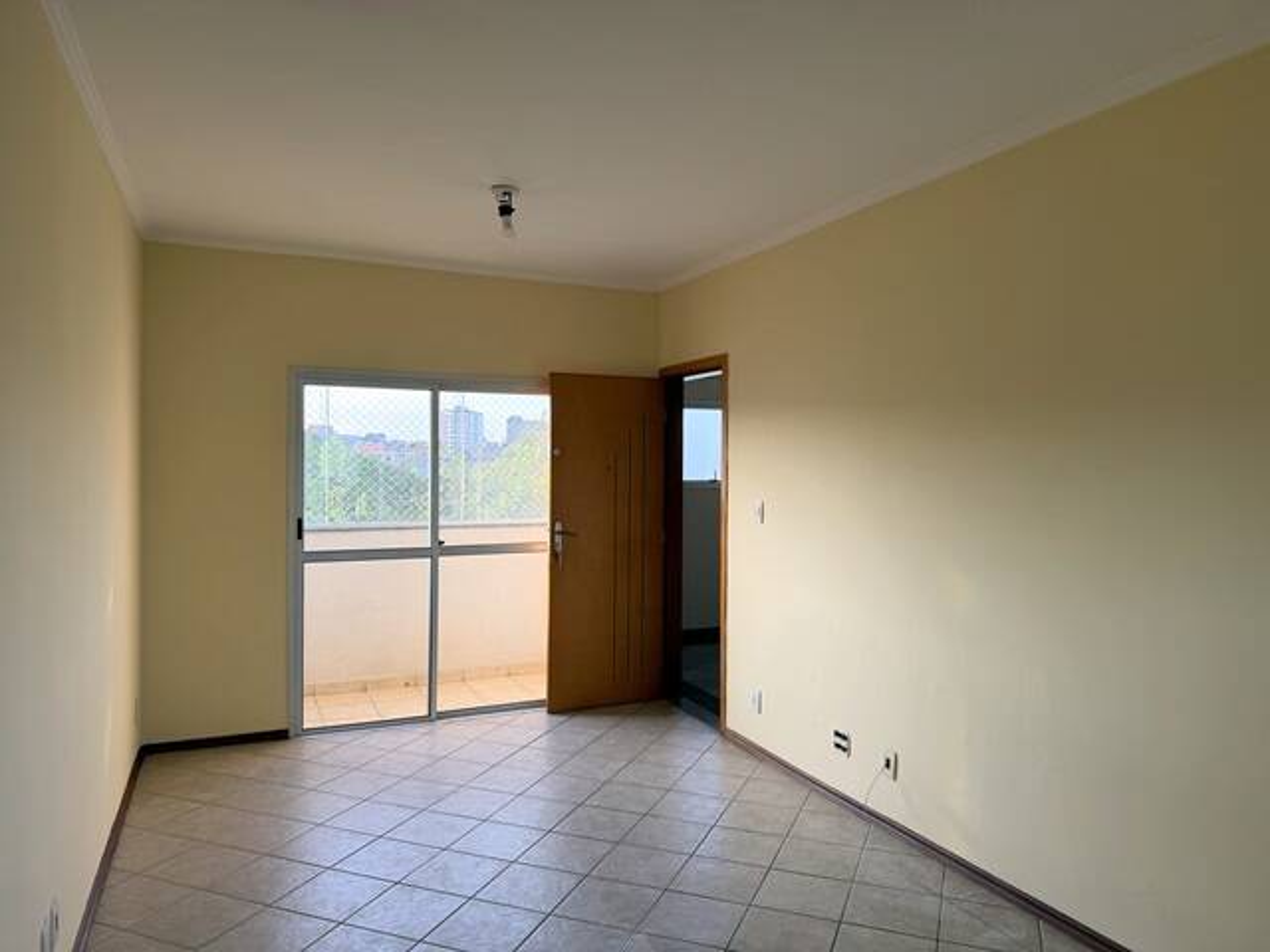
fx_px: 881
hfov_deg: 71.6
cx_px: 635
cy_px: 476
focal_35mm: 24
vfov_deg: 56.8
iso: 64
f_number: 1.78
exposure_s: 1/121
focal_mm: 6.76
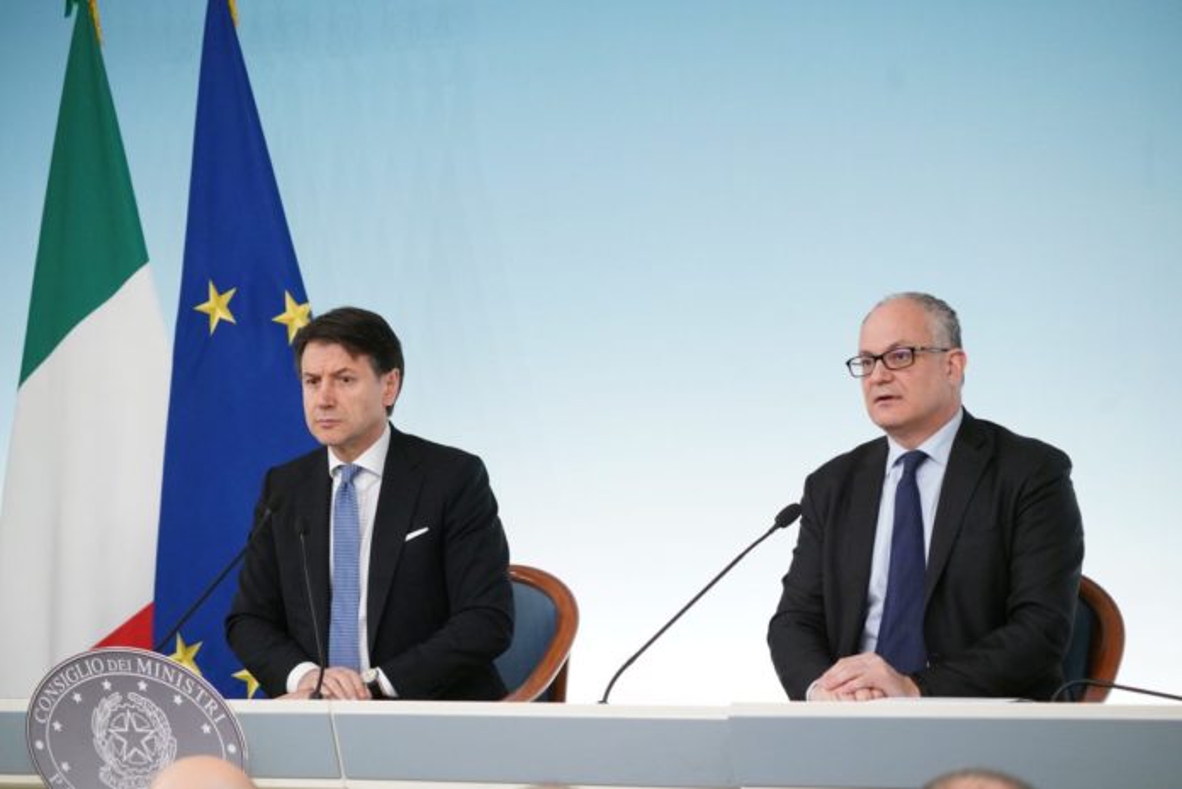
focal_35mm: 100
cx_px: 591
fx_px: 3285
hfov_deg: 20.4
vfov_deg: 13.7
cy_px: 394
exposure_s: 1/200
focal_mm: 100
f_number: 5
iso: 6400
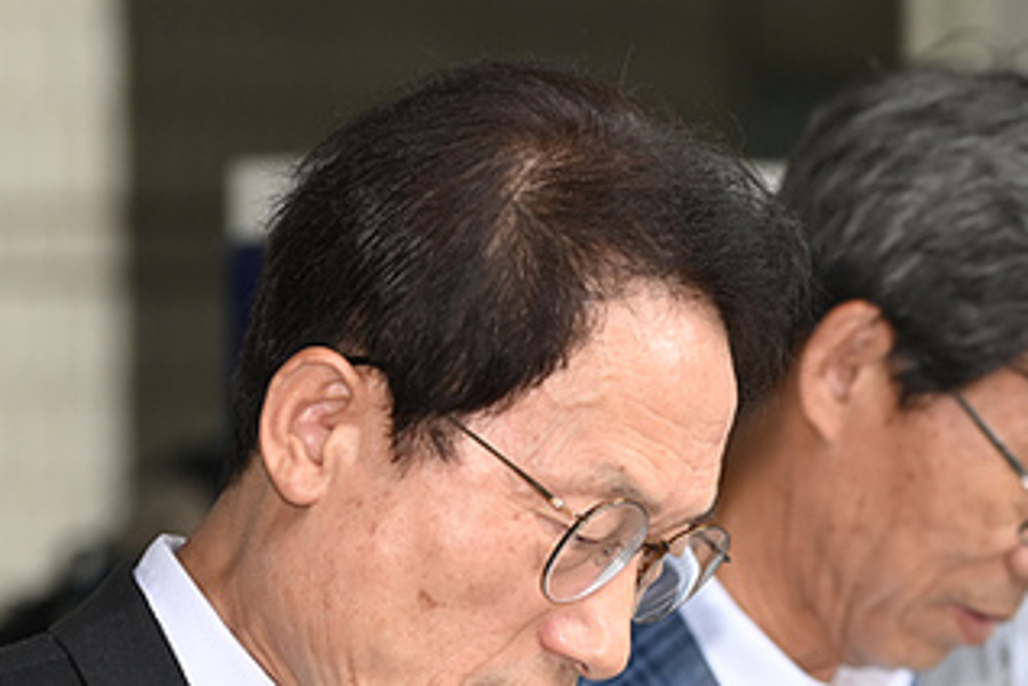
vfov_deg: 4.3
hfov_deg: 6.4
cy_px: 565
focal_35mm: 322
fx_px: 9194
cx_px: 462
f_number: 5.6
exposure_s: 1/500
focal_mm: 160
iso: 1600
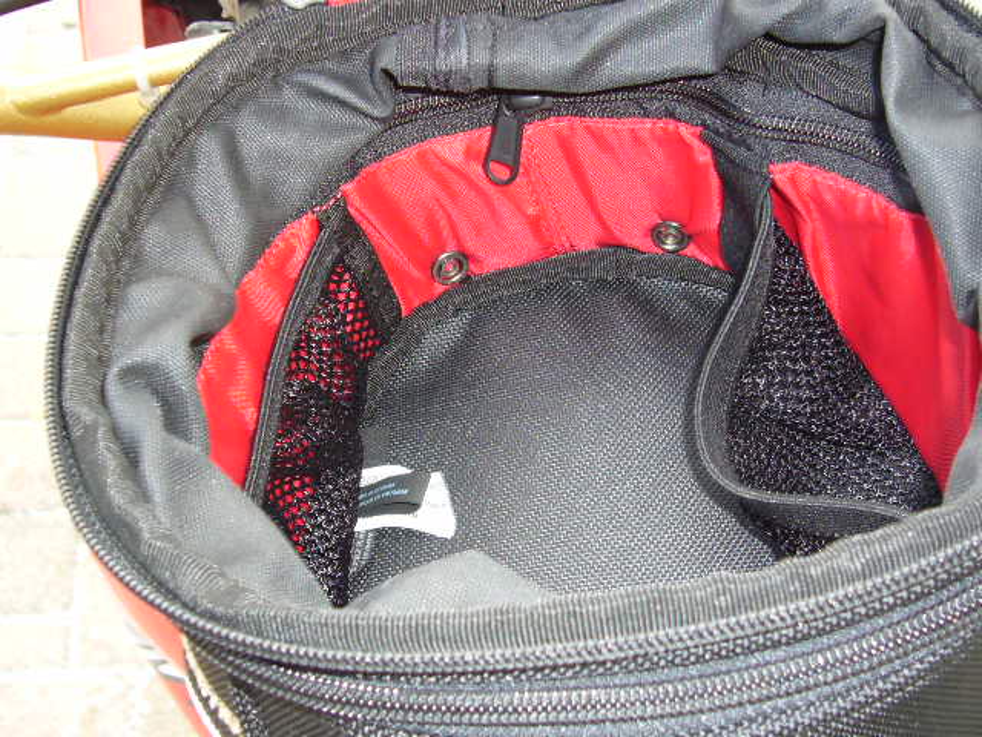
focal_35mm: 46
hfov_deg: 41.2
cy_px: 368
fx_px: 1305
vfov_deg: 31.5
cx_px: 491
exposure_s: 1/30
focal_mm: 5.4
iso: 100
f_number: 3
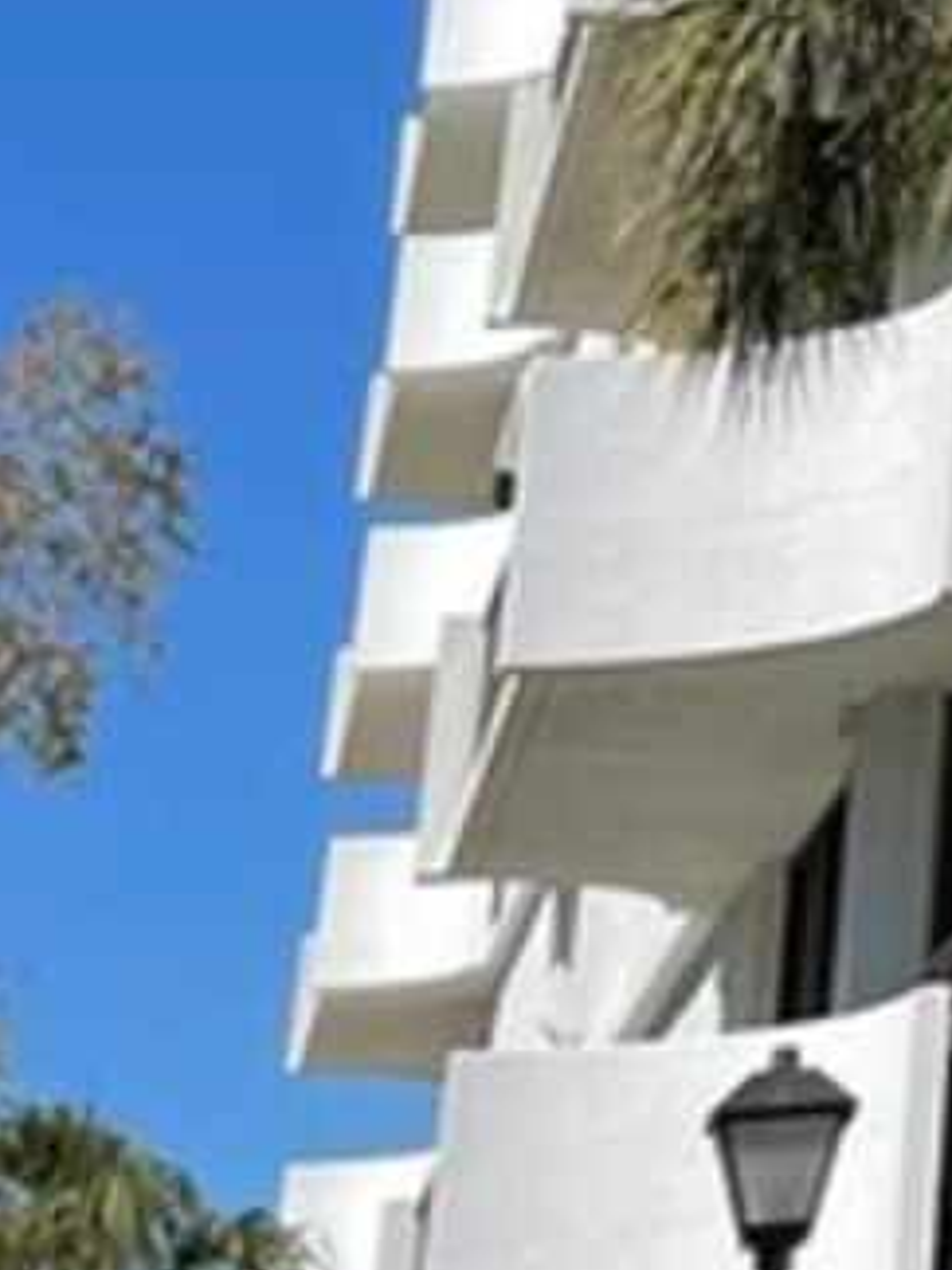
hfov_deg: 9.4
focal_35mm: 137
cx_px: 2437
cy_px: -1031
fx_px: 5024
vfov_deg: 13.0
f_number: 1.6
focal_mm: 4.2
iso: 32
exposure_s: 1/3861
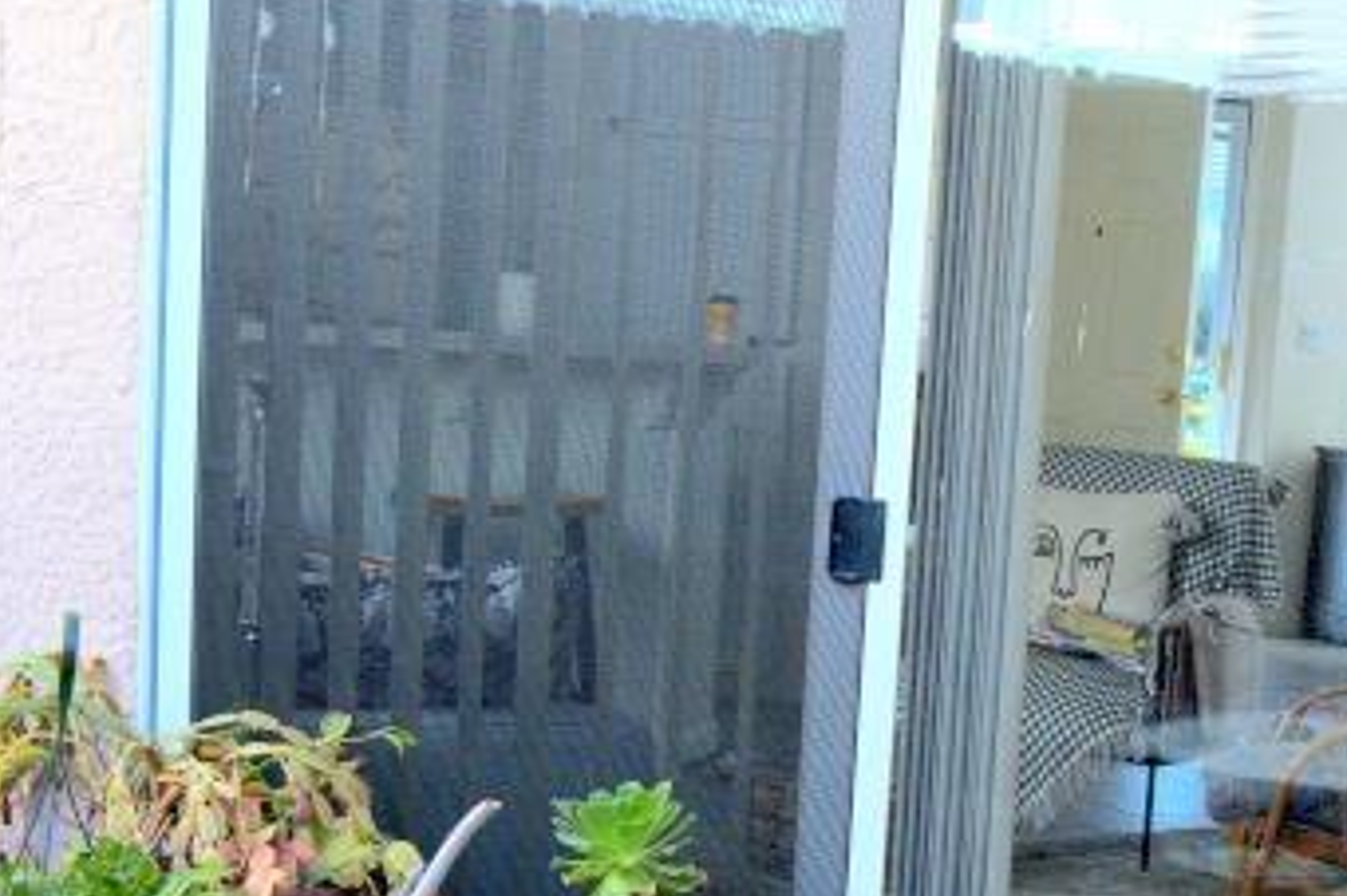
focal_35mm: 76
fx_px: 2842
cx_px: 976
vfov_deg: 17.6
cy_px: 839
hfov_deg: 26.4
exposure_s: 1/160
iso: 1600
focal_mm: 24
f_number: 11
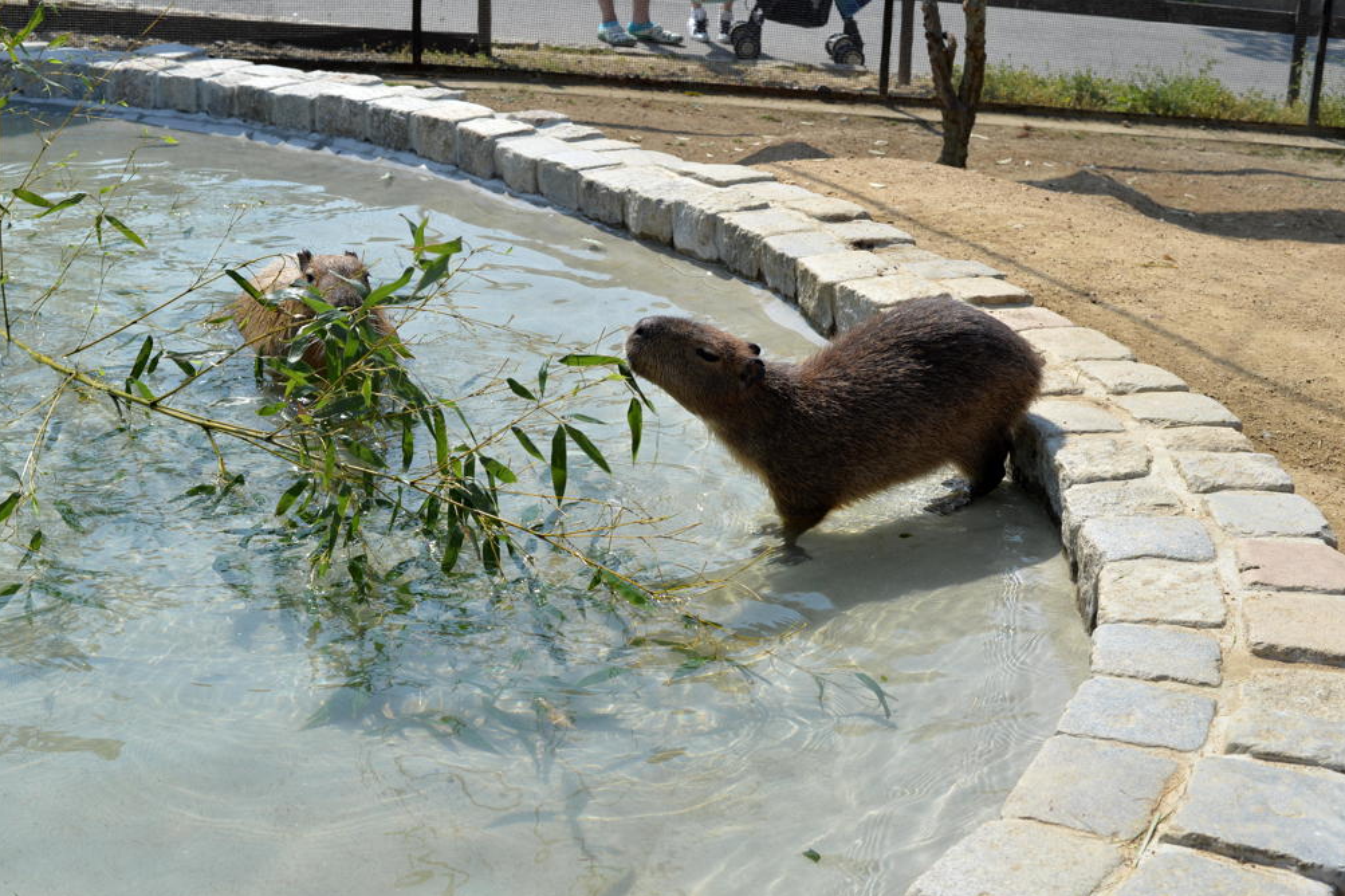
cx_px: 662
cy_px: 445
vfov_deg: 26.5
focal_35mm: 51
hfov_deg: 38.9
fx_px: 1905
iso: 200
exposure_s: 1/400
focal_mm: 50
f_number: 10
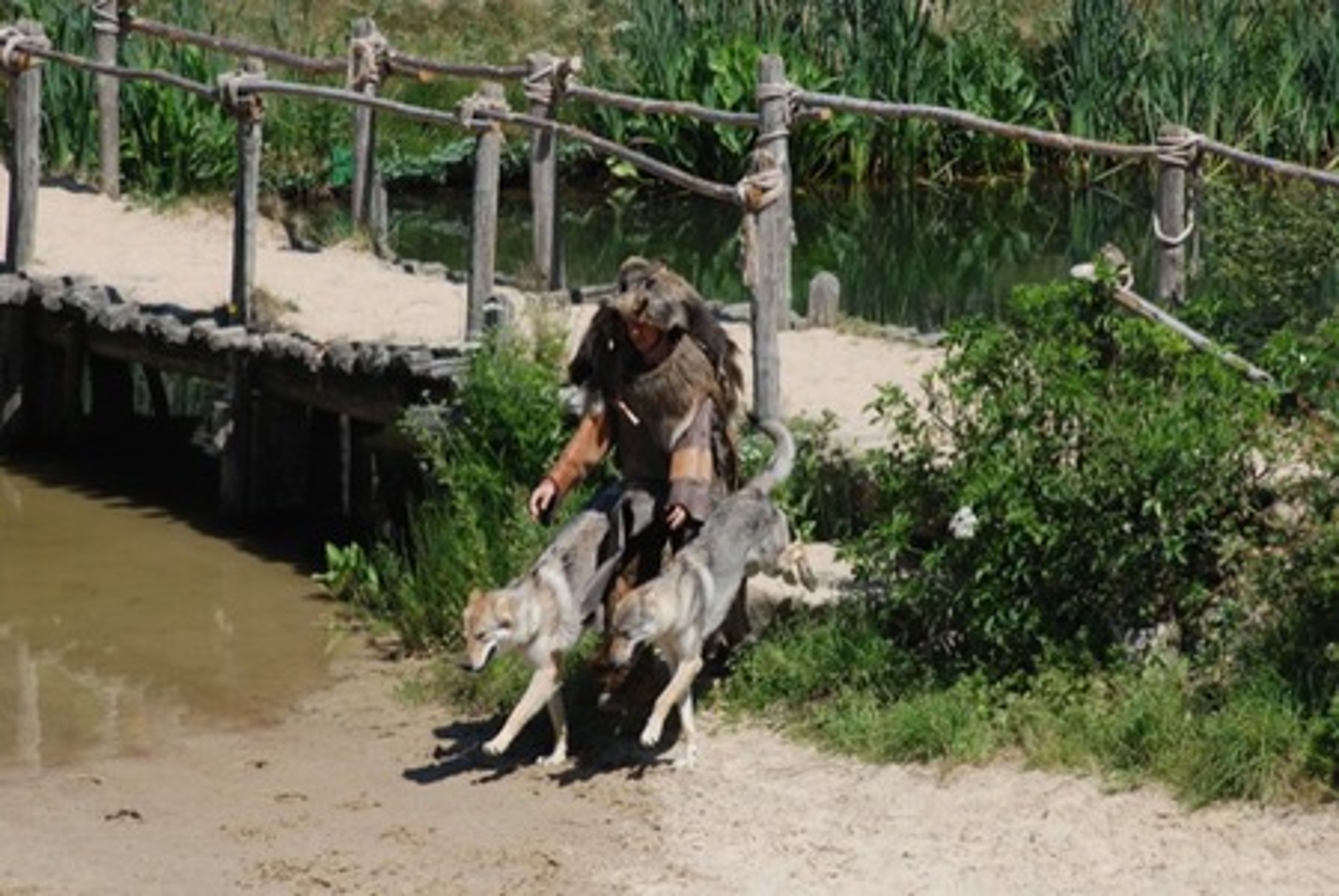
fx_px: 11727
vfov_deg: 4.4
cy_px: 448
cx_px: 670
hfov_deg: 6.5
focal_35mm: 315
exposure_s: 1/1000
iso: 400
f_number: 5.6
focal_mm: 210
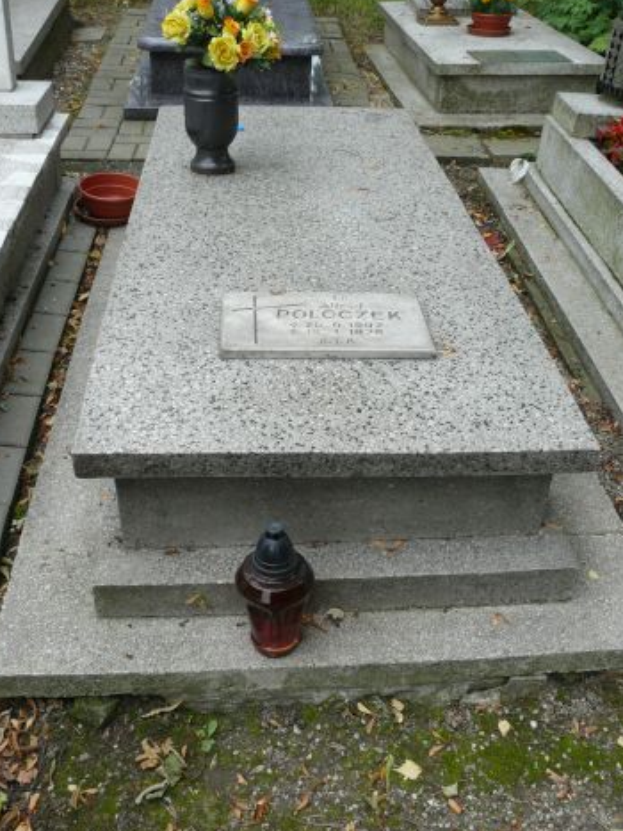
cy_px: 415
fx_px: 864
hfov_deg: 39.6
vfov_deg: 51.4
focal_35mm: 36
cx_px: 308
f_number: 4
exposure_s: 1/200
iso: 100
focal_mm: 7.4
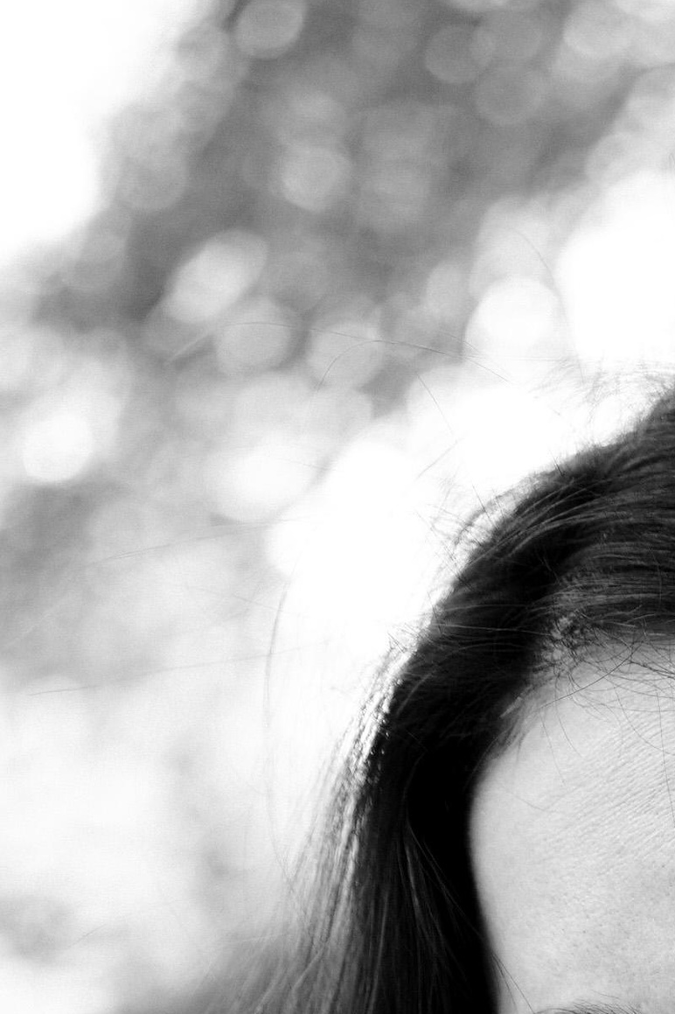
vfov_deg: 16.0
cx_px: 937
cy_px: 1584
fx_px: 3264
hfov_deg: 11.4
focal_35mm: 116
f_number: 2.8
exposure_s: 1/250
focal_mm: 35
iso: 250
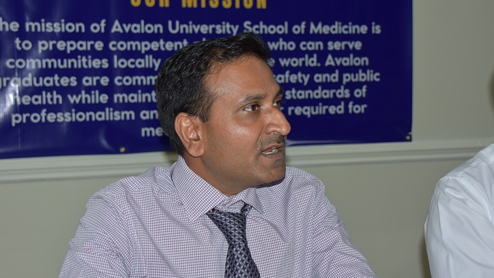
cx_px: 245
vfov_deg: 17.2
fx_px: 917
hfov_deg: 30.1
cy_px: 132
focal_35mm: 70
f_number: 5
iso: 200
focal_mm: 44
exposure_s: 1/60
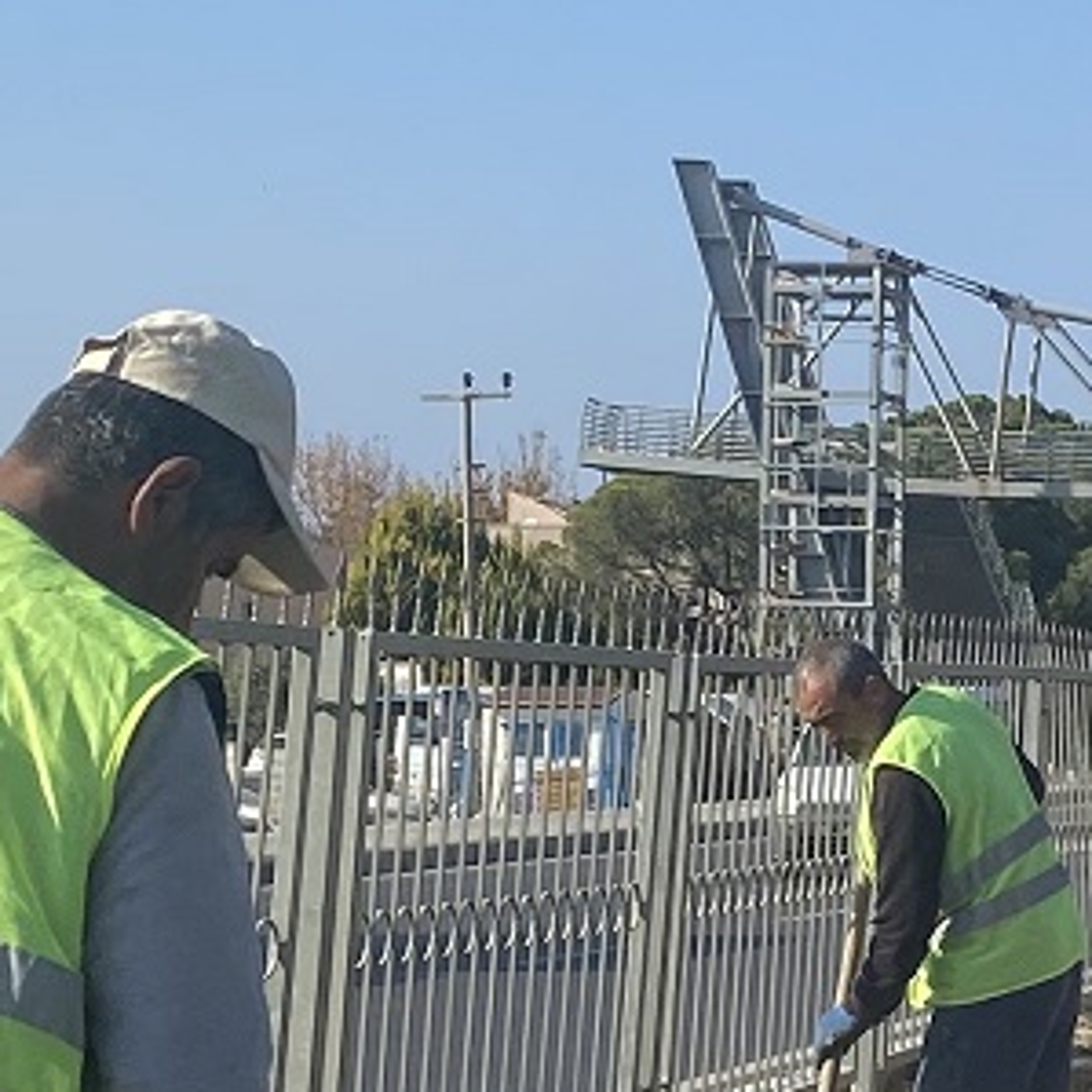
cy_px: 688
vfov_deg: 14.1
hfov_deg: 14.0
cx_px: 800
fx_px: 4426
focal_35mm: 124
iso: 32
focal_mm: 4.25
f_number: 1.8
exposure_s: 1/2755
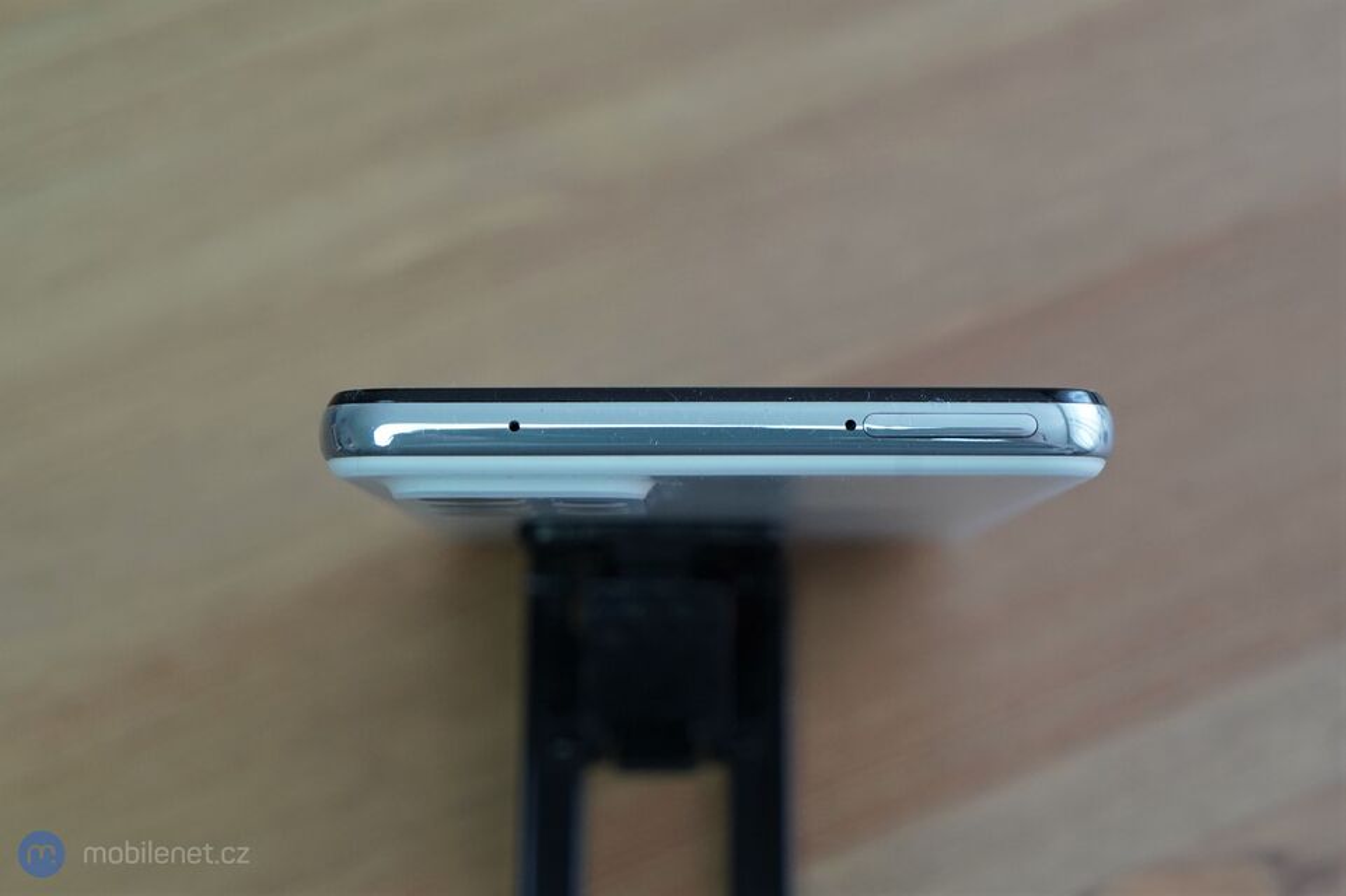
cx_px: 673
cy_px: 448
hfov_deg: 38.9
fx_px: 1906
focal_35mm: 51
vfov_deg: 26.5
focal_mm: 51
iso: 1250
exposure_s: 1/160
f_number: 7.1
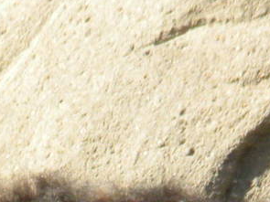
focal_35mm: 1291
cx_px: -107
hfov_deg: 1.5
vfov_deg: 1.1
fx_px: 10066
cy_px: 451
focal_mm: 42.1
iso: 183
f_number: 5.2
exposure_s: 1/425
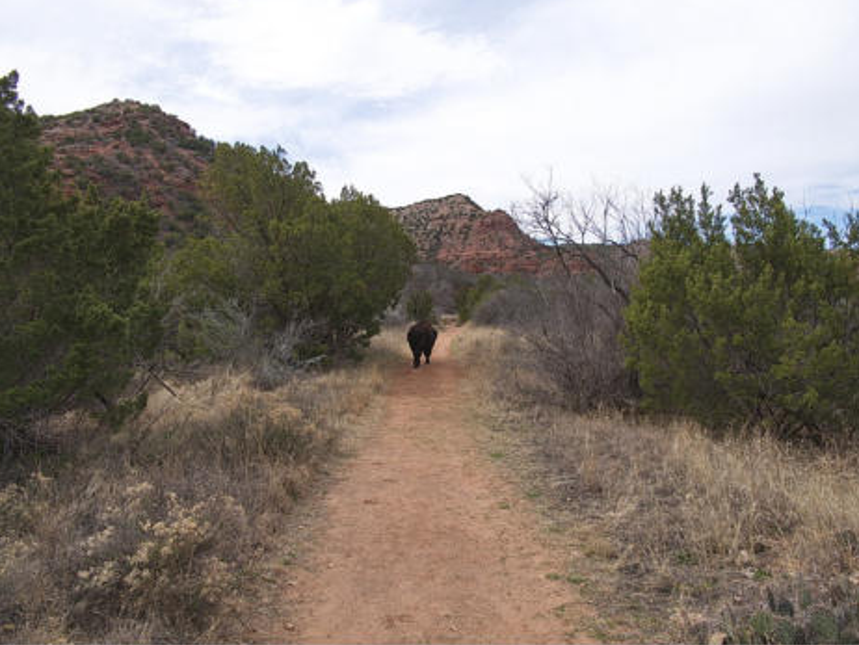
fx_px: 646
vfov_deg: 53.0
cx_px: 451
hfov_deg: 67.2
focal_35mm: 26
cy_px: 297
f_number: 7.1
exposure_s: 1/500
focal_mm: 12
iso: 200
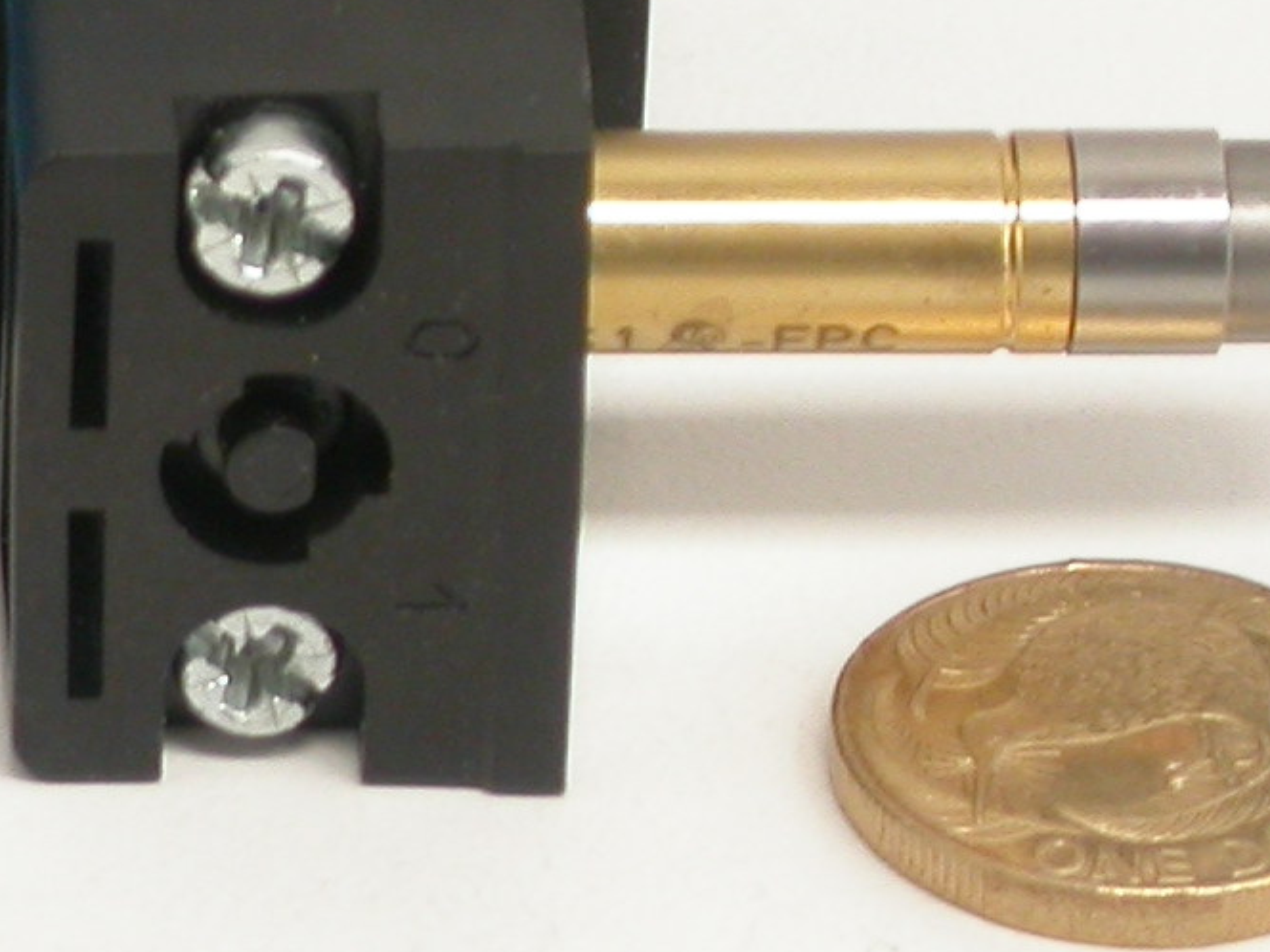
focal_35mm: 452
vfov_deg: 3.3
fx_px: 16583
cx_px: -476
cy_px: 270
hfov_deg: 4.4
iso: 100
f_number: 4.6
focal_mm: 27.3
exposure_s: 1/17
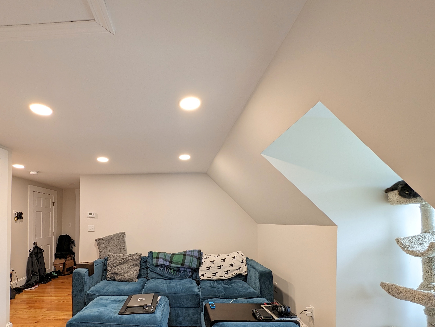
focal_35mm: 16
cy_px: 217
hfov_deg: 92.8
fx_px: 201
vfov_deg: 75.9
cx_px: 168
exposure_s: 1/34.8
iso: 93
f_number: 1.95
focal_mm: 2.23
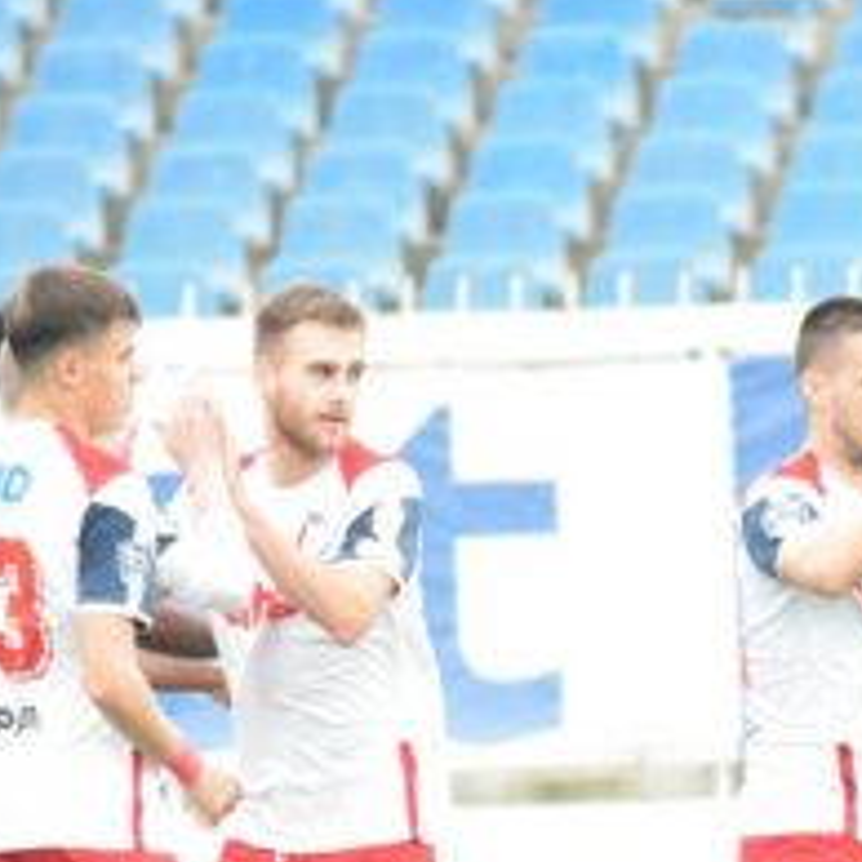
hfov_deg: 1.7
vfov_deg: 1.7
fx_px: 28314
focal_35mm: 1005
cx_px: 764
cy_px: 898
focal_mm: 220
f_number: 5.3
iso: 3200
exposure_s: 1/800
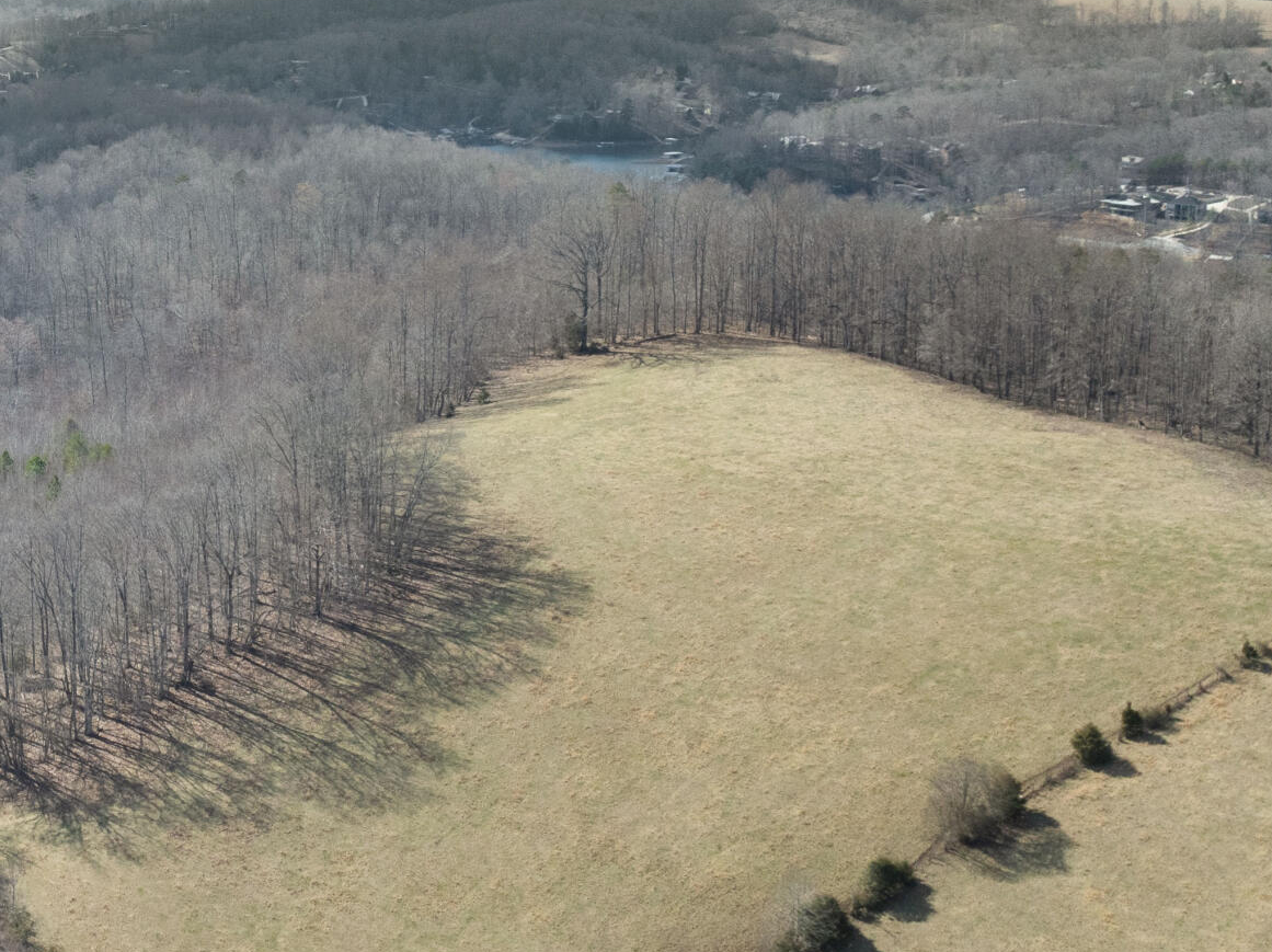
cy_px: 171
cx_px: -127
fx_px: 2277
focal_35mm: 62
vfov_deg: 23.2
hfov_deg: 28.4
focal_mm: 12.29
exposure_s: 1/240
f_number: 2.8
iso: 260
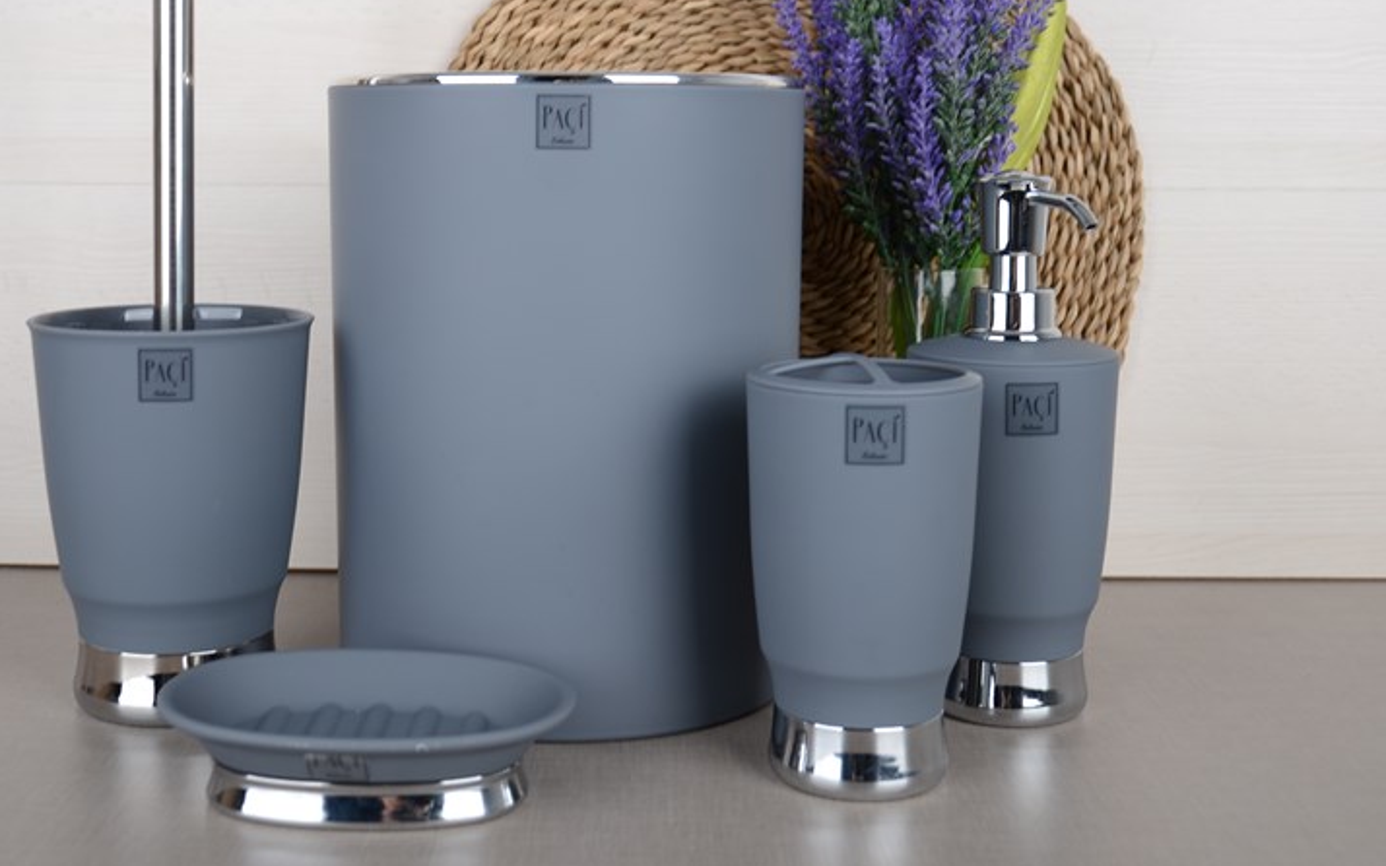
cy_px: 247
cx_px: 592
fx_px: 1775
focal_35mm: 47
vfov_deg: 27.1
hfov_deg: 42.5
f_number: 3.8
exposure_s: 1/160
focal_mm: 22
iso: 100
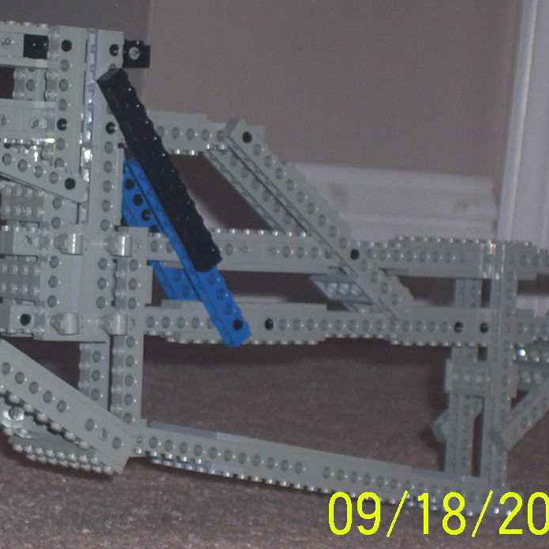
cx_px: 190
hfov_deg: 9.3
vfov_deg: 9.4
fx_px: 3355
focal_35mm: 187
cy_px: 254
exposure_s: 1/125
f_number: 4.62
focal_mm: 16.3
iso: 140
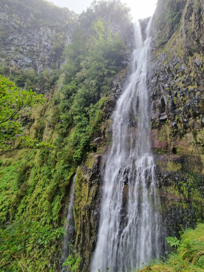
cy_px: 136
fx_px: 102
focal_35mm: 13
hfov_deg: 89.9
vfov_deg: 106.2
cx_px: 102
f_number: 2.2
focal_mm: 2.2
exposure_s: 1/225
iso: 50
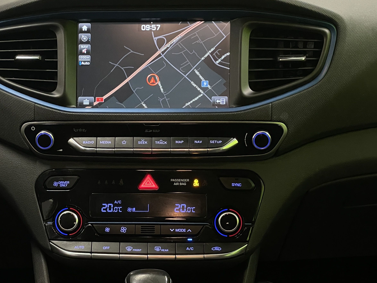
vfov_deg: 16.5
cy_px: 227
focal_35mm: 89
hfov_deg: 21.9
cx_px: 136
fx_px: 969
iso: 400
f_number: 2
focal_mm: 6
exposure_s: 1/50
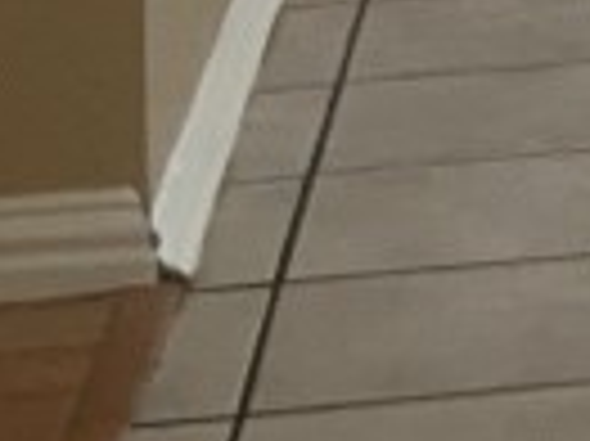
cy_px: -986
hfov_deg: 7.7
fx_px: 3593
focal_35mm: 211
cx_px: 2004
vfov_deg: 6.3
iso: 40
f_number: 1.8
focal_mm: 3
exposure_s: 1/60
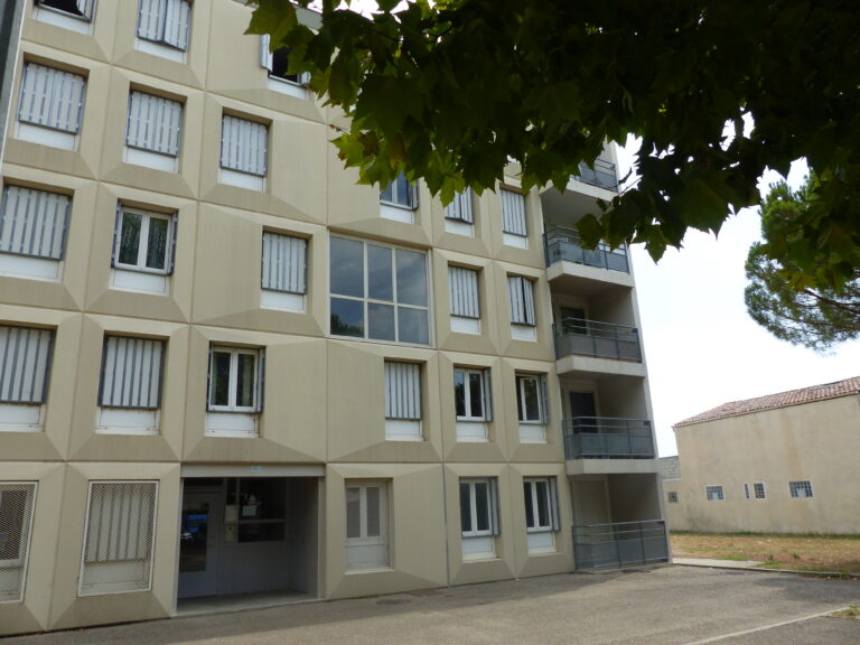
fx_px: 621
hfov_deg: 69.4
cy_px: 322
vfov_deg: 54.9
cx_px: 430
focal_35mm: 25
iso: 100
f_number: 4
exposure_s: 1/640
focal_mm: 4.5
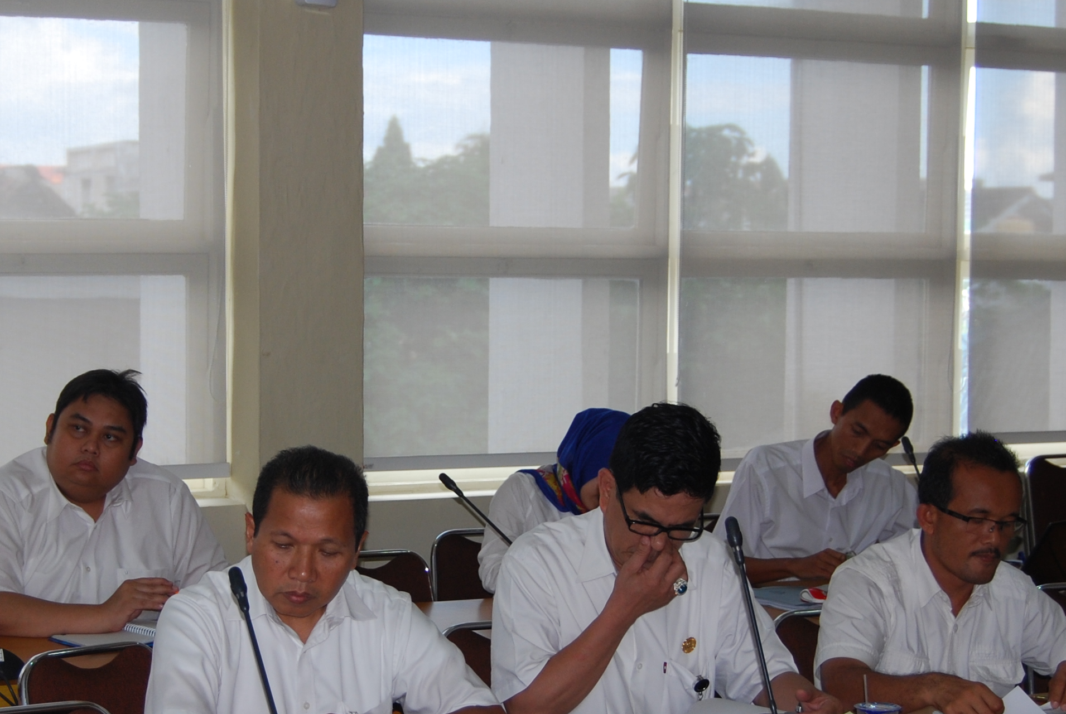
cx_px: 381
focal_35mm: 79
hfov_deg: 25.5
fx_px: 2342
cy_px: 469
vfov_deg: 17.3
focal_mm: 26
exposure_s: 1/60
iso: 200
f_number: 4.2
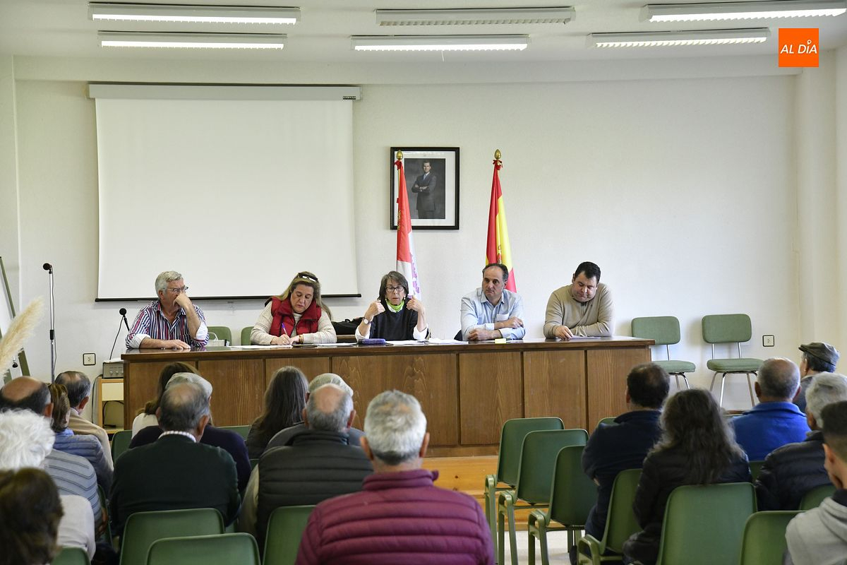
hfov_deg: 23.9
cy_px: 282
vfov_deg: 16.1
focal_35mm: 85
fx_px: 2000
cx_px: 424
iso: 3200
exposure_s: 1/125
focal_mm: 85
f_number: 8
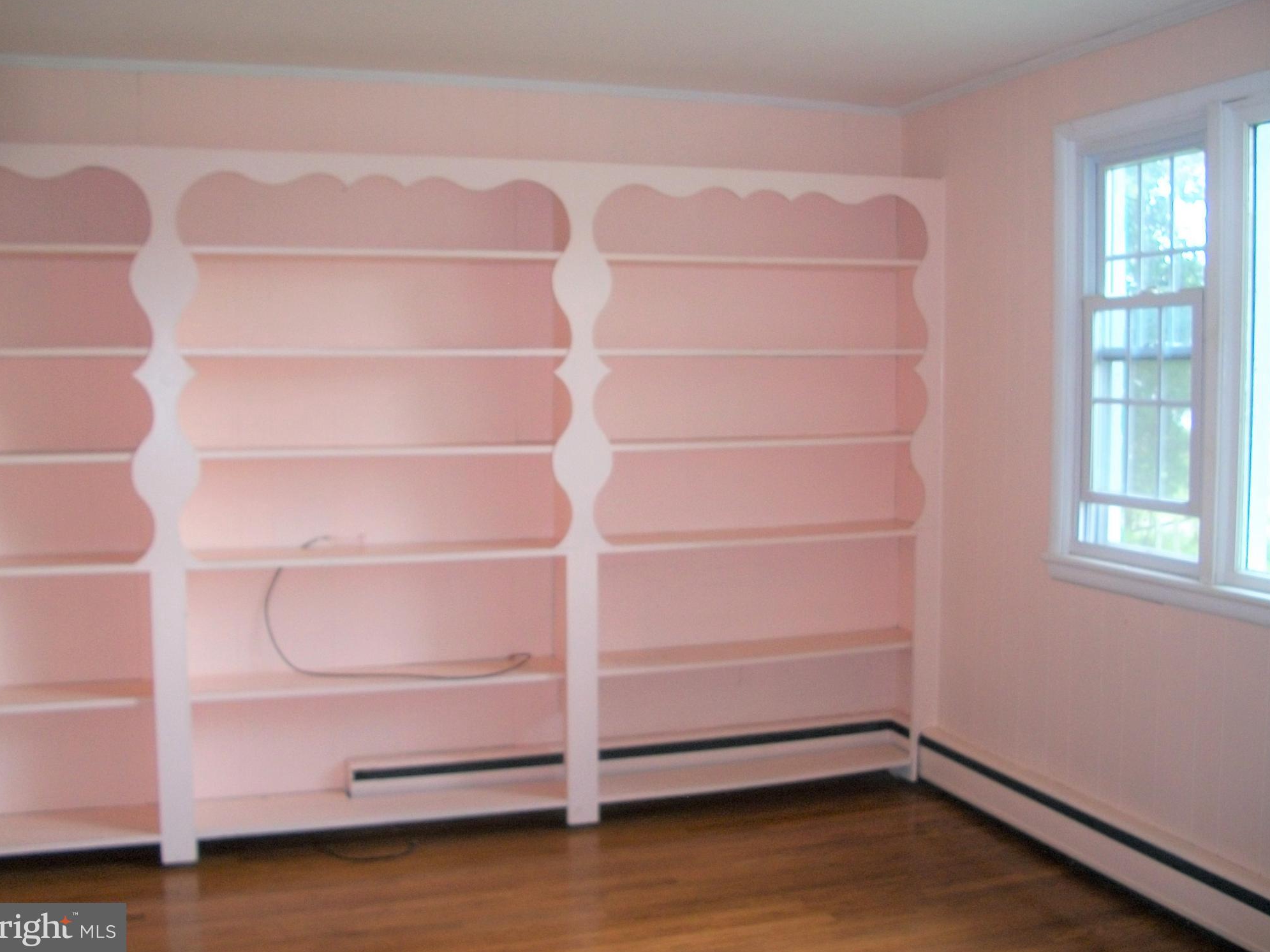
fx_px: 1321
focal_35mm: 36
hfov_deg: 51.4
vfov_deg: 39.7
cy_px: 465
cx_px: 620
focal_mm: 6.3
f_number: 3.1
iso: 160
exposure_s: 1/30
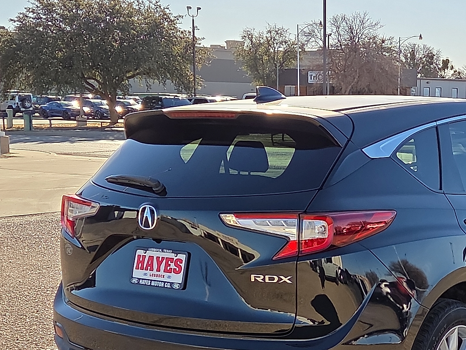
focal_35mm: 73
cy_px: 257
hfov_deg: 26.3
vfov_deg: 20.0
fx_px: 983
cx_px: 350
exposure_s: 1/1667
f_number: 1.8
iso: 25
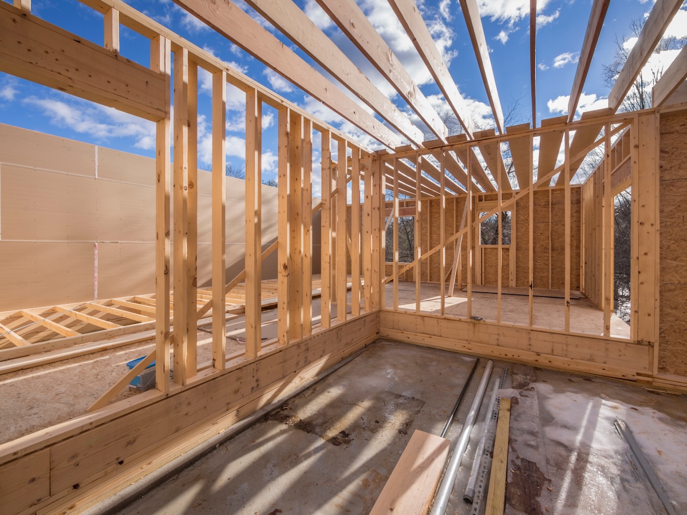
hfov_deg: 102.1
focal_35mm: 14
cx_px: 344
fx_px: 278
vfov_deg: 85.7
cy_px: 258
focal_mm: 7
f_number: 8
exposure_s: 1/250
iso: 200
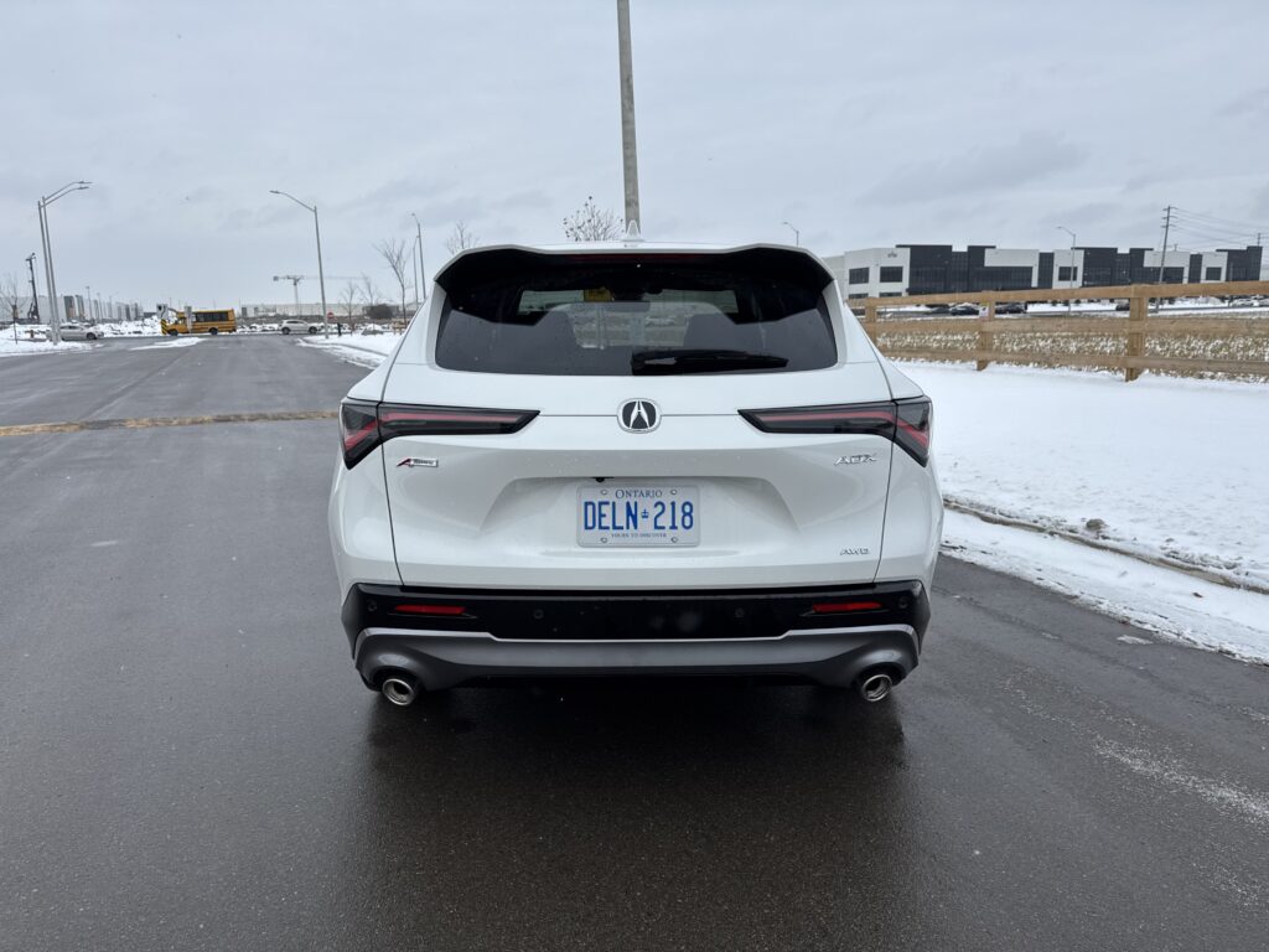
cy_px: 476
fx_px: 880
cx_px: 634
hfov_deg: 71.6
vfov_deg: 56.8
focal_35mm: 24
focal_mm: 6.76
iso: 80
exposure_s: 1/1869
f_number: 1.78
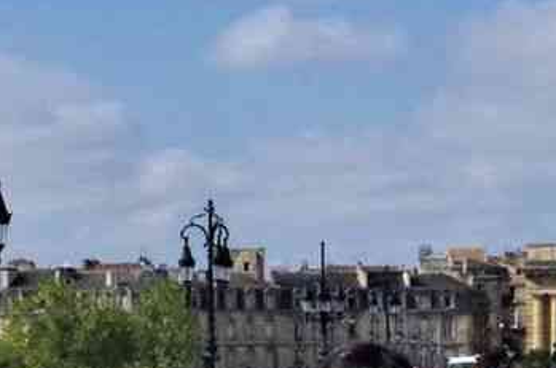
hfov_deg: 15.9
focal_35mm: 129
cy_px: 297
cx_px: 309
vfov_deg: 10.5
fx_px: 1988
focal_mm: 30.63
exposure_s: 1/4000
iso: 3200
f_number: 14
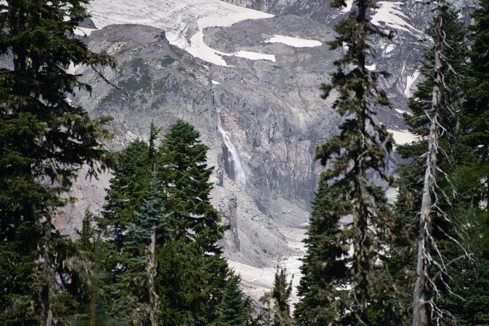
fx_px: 4076
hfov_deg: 6.9
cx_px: 244
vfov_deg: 4.6
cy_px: 163
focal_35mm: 300
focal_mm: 300
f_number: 5.6
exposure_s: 1/640
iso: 110
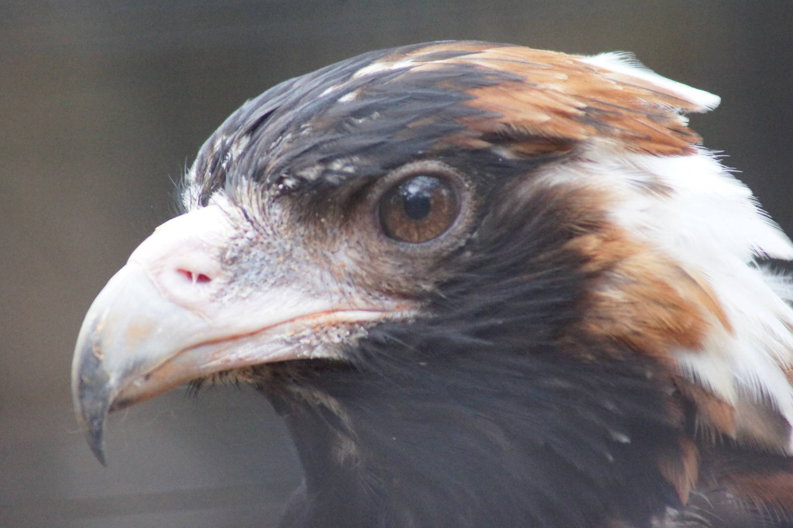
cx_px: 396
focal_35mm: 450
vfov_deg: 3.1
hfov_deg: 4.6
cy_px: 264
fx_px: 9907
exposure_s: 1/500
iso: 3200
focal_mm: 300
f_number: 7.1
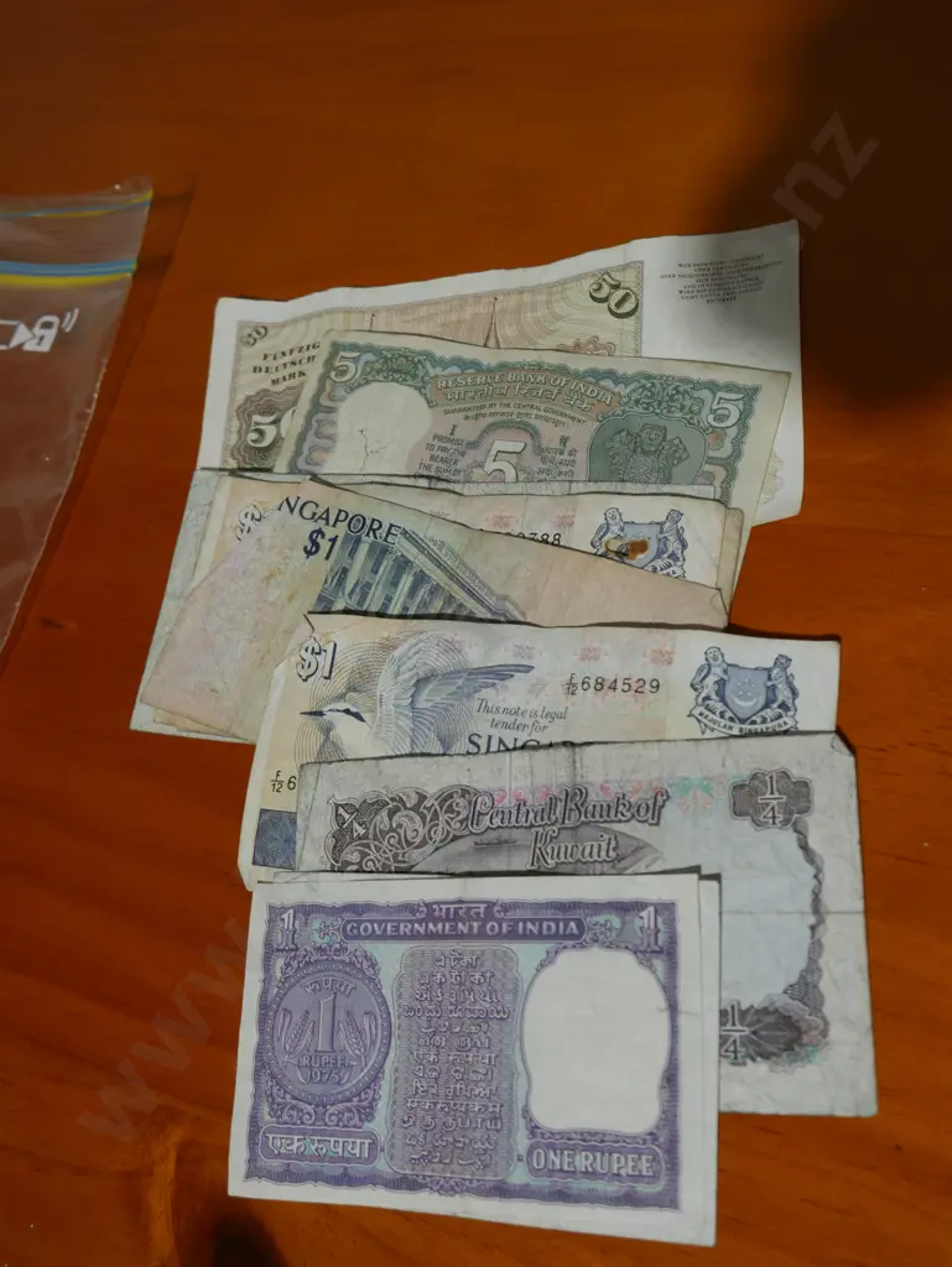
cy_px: 634
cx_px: 476
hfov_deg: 39.7
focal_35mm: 36
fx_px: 1319
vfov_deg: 51.3
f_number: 4
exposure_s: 1/60
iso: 200
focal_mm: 18
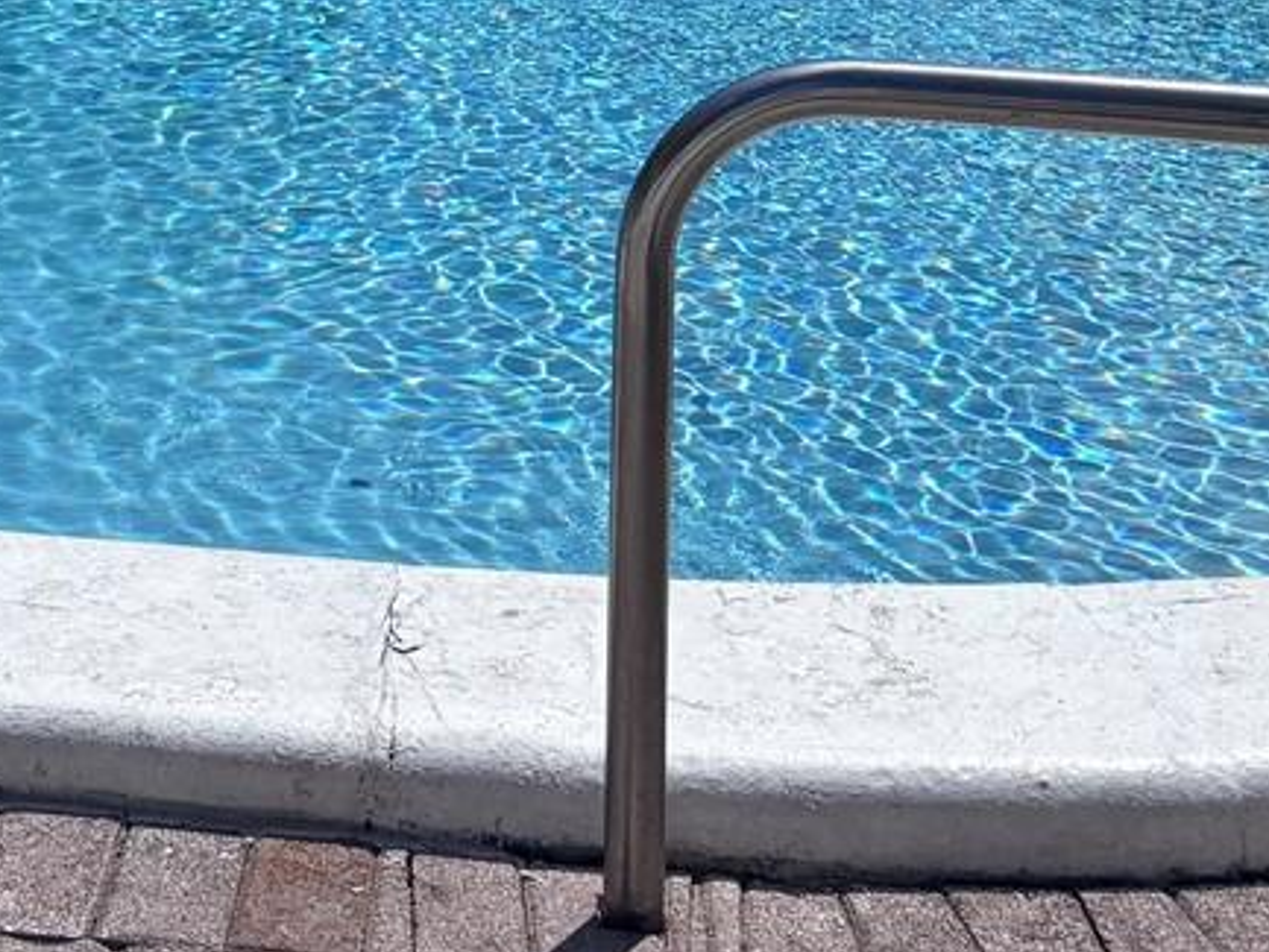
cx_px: -161
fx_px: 3520
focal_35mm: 96
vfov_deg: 14.0
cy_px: -636
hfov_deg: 19.5
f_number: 1.6
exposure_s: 1/6711
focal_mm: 5.96
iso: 50
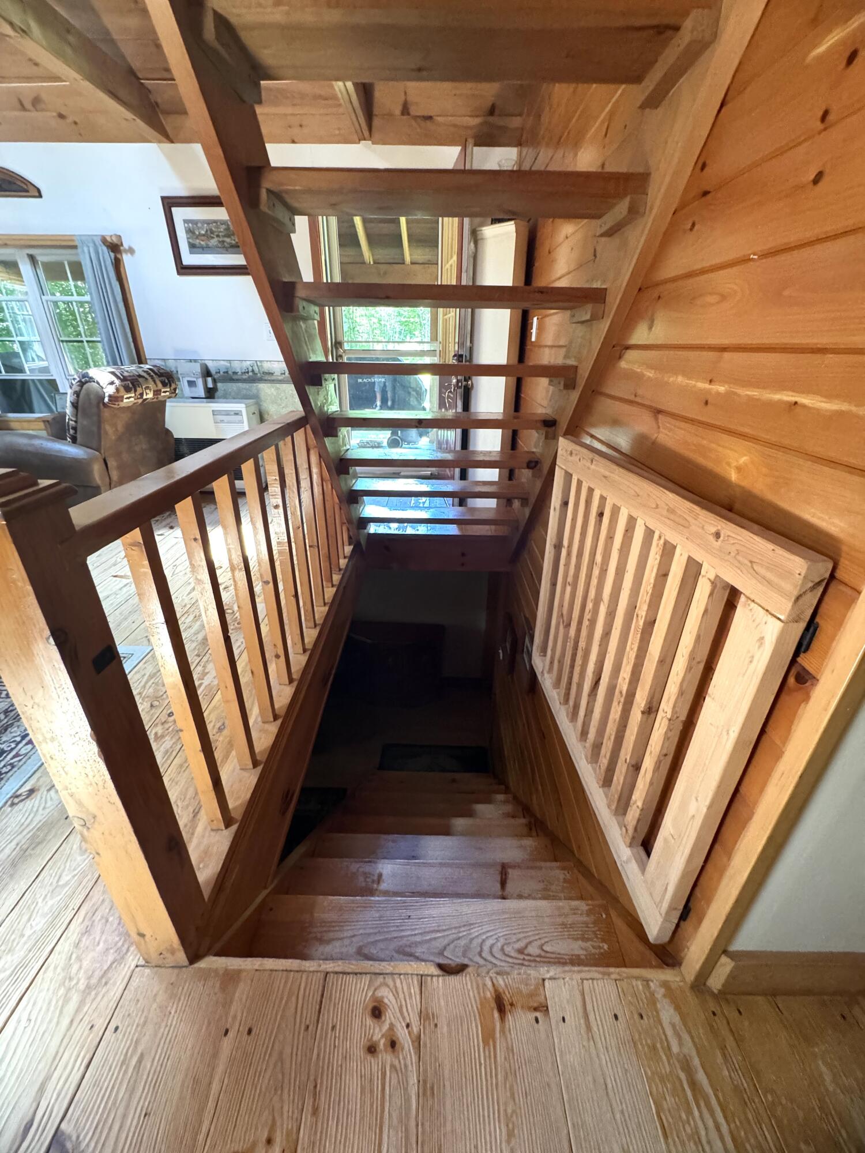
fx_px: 466
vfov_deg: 102.1
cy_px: 576
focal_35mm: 14
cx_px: 432
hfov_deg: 85.7
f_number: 2.2
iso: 1000
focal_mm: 2.22
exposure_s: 1/60
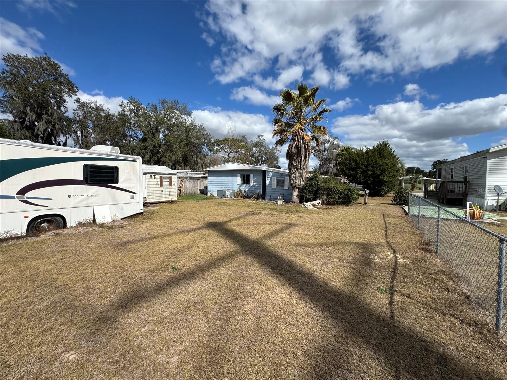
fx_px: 205
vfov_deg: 85.7
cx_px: 254
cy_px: 190
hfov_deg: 102.1
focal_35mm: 14
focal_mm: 2.22
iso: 50
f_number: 2.2
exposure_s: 1/2584
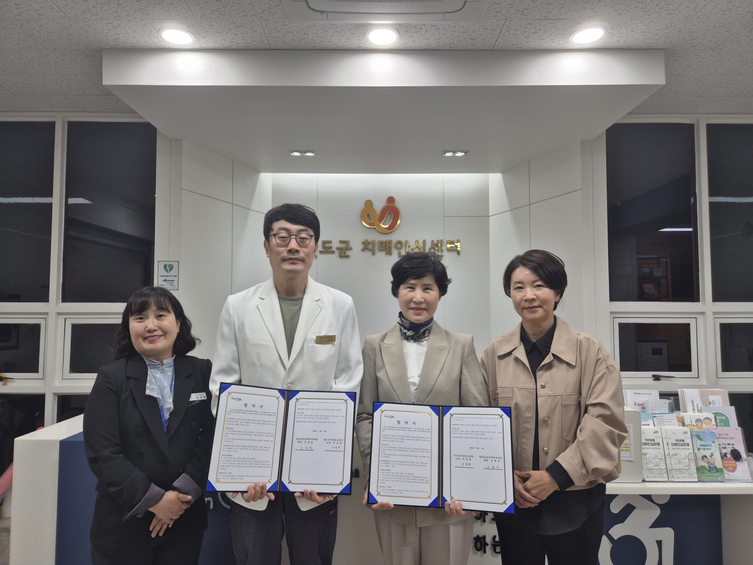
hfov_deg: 73.9
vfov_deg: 58.9
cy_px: 282
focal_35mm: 23
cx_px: 376
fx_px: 500
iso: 40
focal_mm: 5.4
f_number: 1.8
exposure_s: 1/120
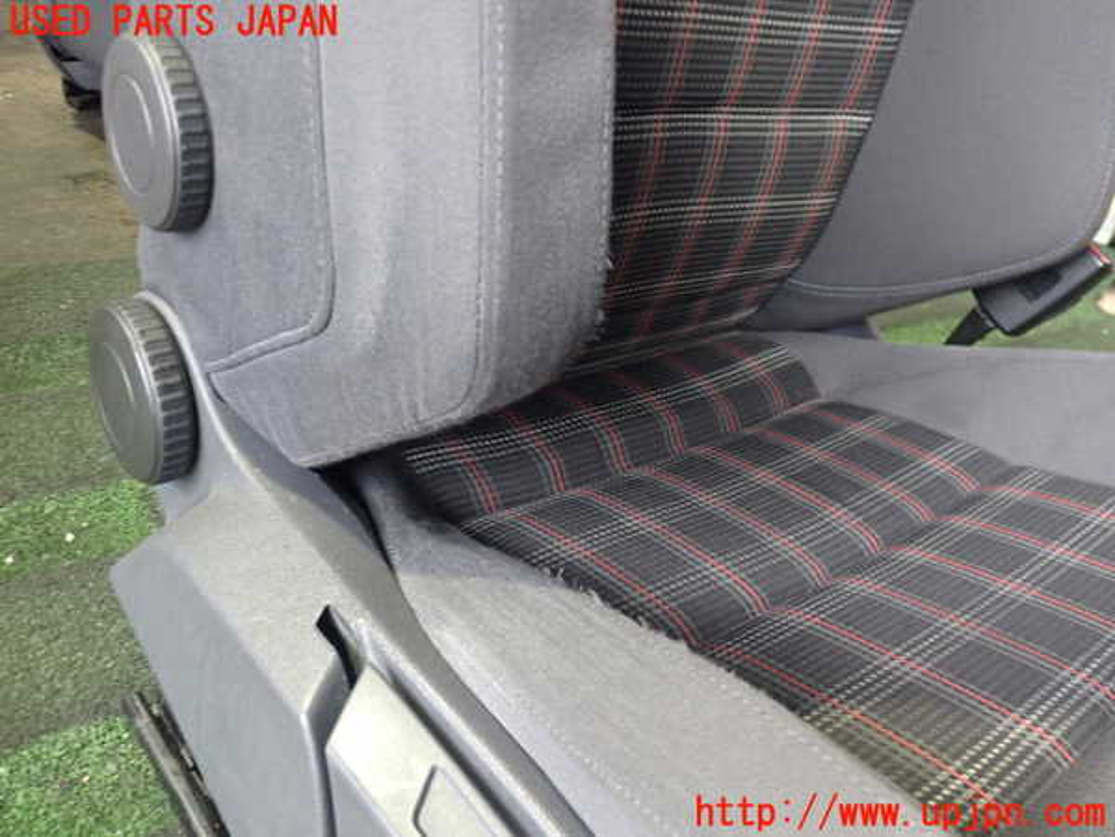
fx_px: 966
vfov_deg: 46.8
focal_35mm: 30
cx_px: 558
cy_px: 418
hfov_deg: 60.0
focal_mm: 5.4
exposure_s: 1/25
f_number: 2.3
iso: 800
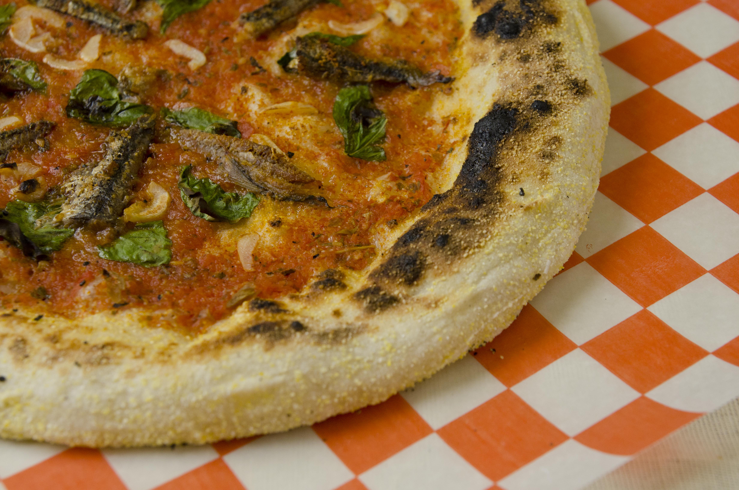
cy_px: 245
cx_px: 370
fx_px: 983
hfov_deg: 41.2
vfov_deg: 28.0
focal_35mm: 48
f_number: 9
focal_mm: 32
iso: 640
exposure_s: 1/40
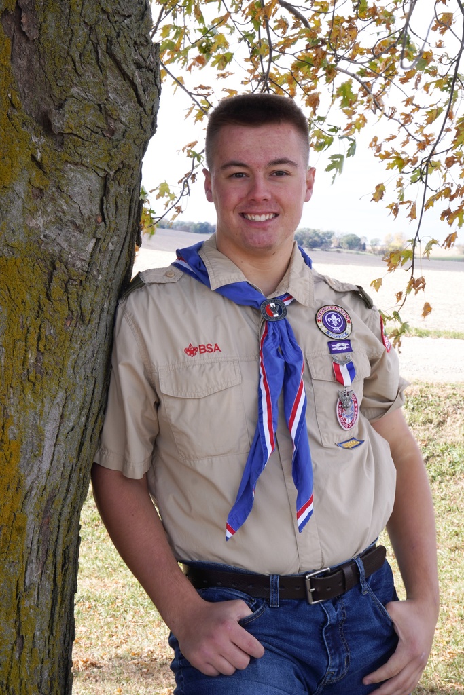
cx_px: 232
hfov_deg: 20.2
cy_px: 348
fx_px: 1304
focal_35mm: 68
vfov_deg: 29.9
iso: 100
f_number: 16
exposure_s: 1/20
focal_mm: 45
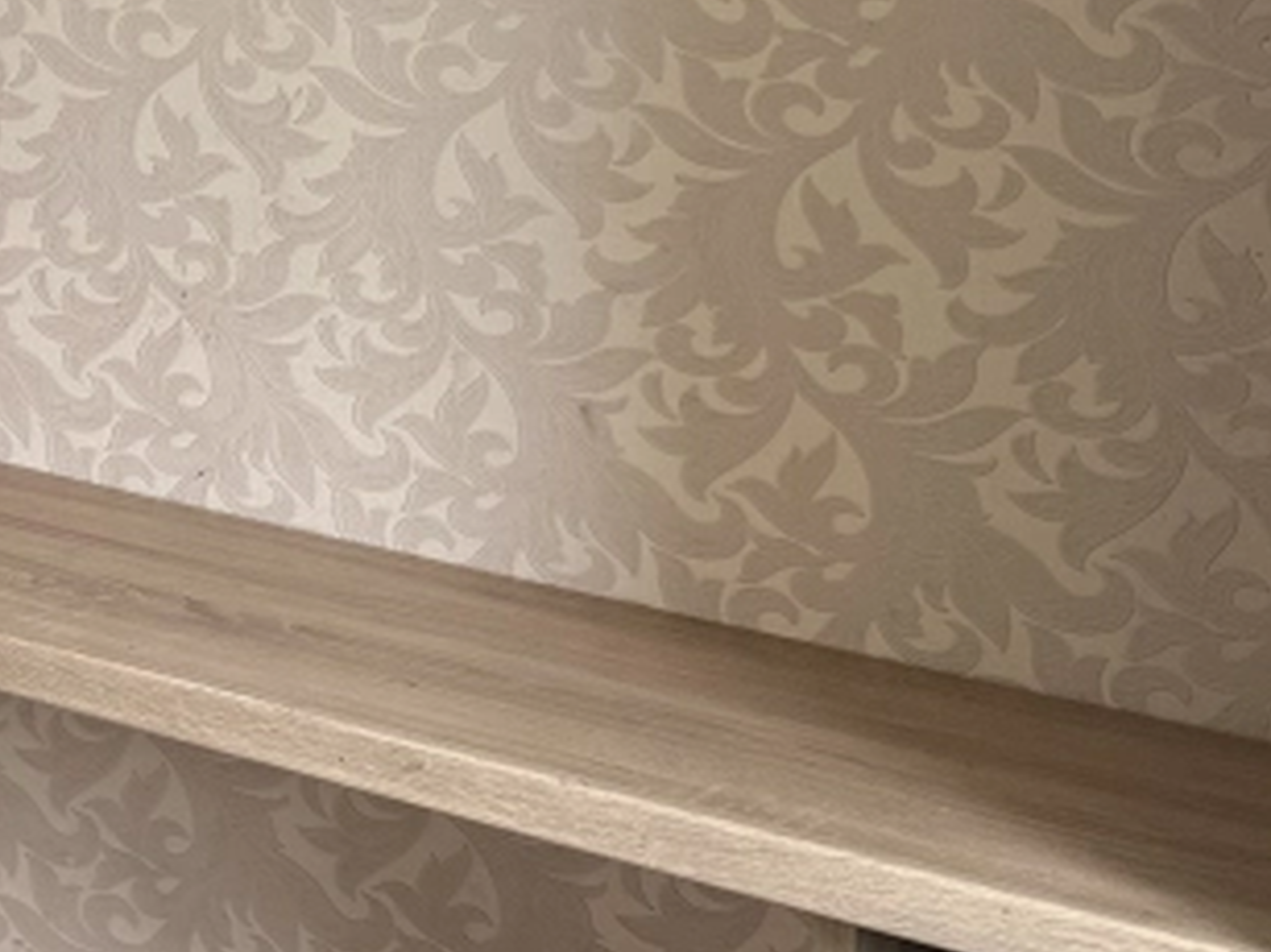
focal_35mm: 98
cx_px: -1321
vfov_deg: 14.5
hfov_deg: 15.6
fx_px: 3597
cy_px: -271
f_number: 1.78
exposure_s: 1/121
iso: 64
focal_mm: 6.76
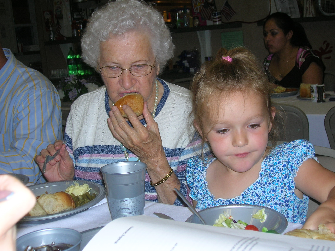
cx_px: 168
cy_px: 126
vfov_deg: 29.1
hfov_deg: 38.2
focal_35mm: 50
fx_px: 483
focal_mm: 8.4
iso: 50
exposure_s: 1/60.1
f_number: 3.3
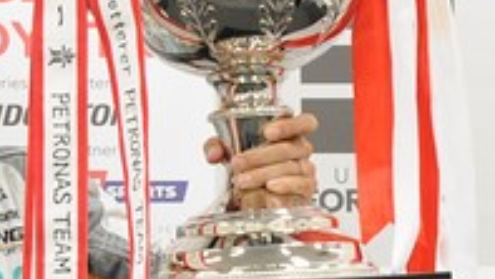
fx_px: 3112
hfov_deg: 8.8
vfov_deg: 5.1
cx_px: -294
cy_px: 128
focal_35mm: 237
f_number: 5.6
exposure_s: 1/60
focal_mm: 62
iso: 1600
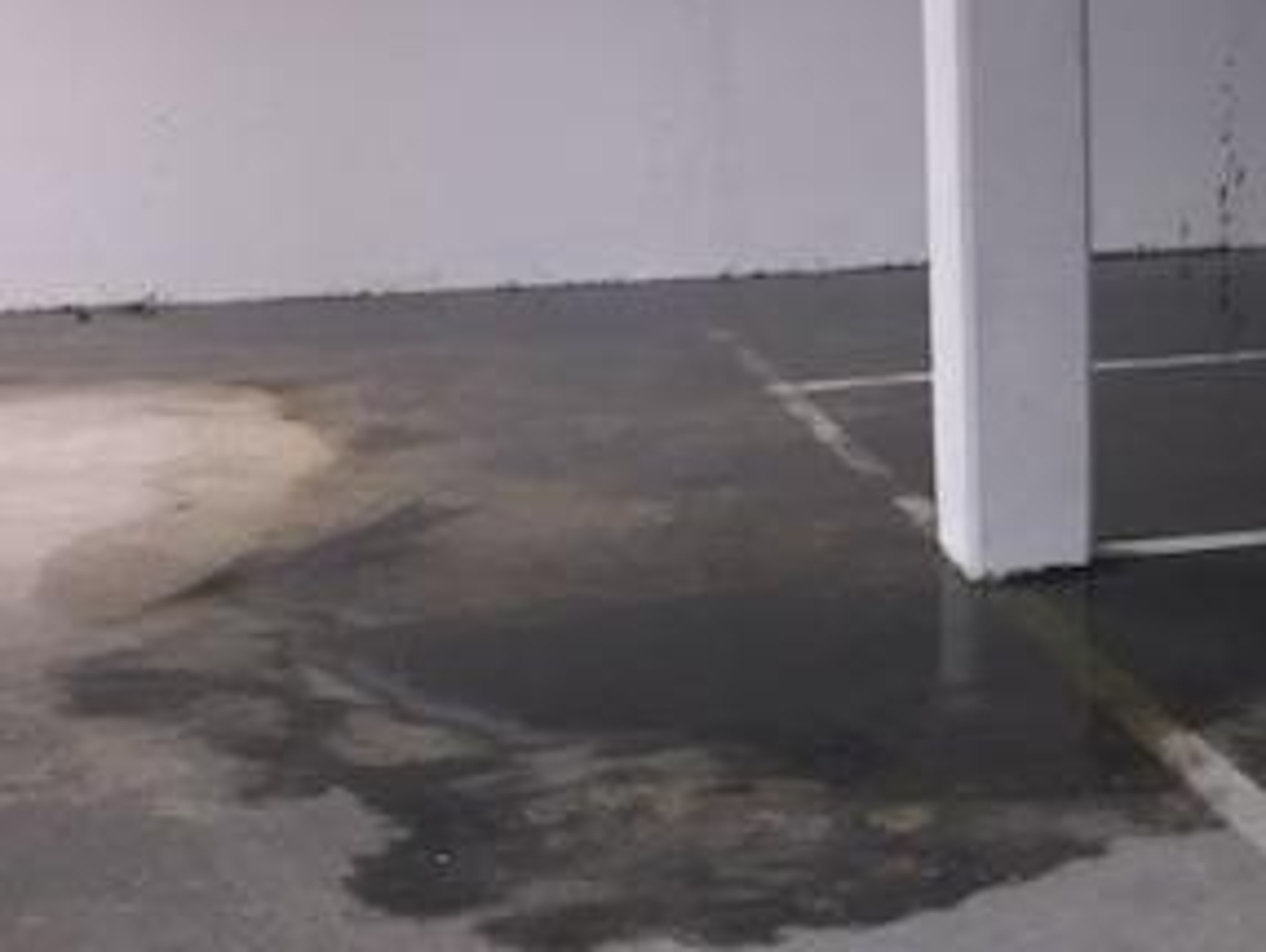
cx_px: 1169
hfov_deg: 25.7
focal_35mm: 73
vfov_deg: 20.2
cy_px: 589
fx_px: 2672
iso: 50
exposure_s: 1/33
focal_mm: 4.15
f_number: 2.2
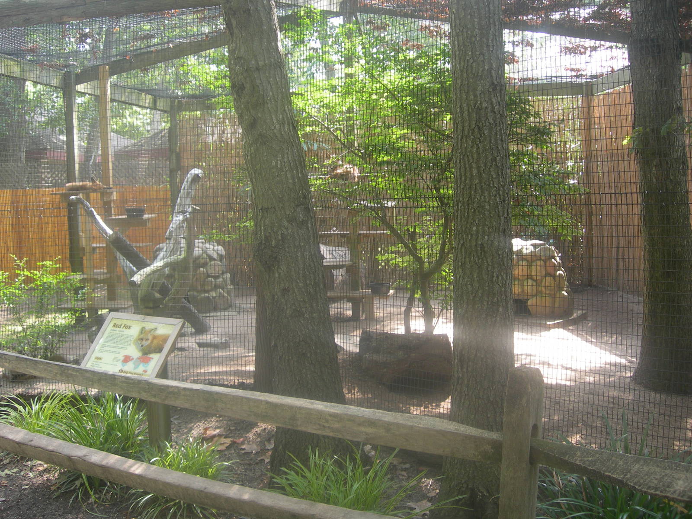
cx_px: 346
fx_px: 760
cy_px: 260
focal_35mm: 38
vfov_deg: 37.7
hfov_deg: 49.0
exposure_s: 1/55
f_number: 2.8
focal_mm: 7.8
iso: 50
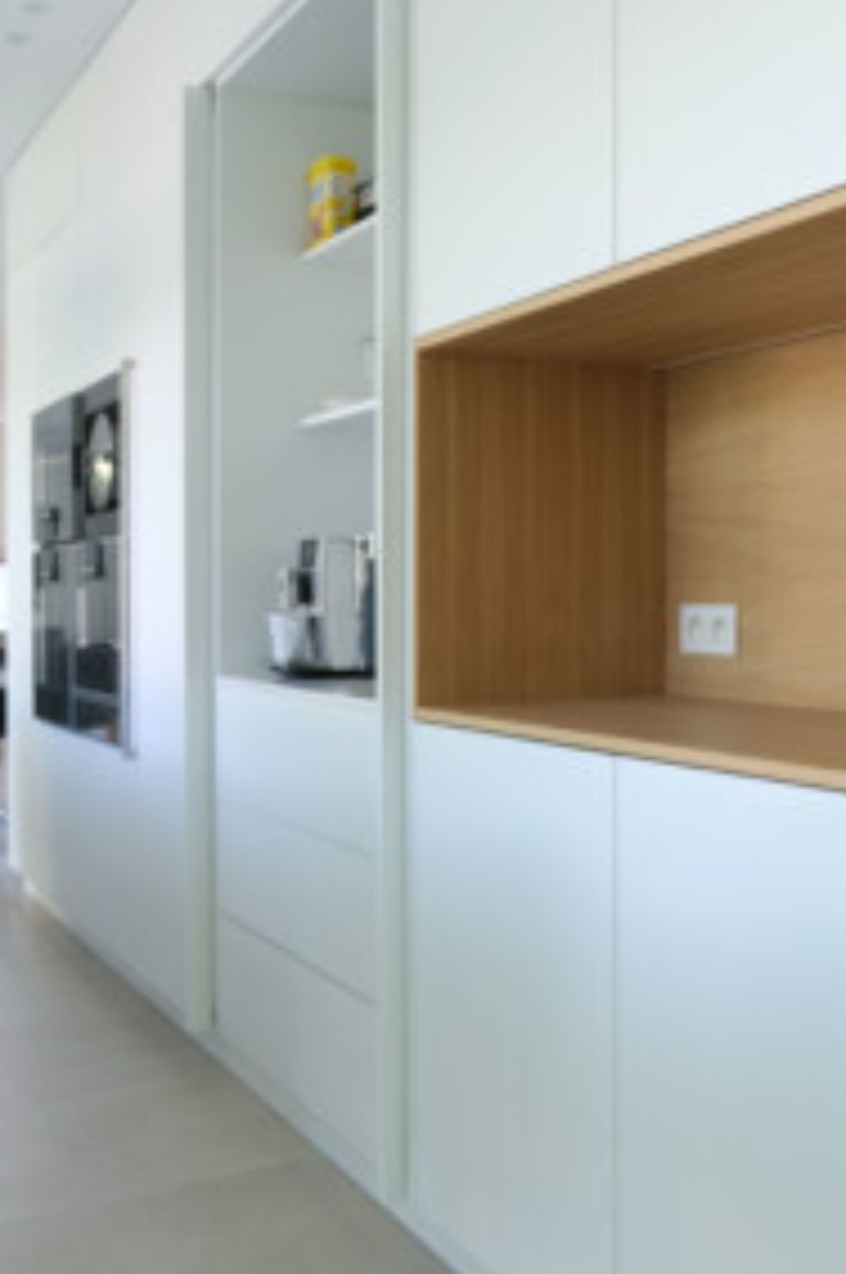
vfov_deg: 50.7
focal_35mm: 38
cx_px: 565
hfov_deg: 34.6
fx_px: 1343
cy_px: 594
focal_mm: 18
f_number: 2.8
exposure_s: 1/30
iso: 250
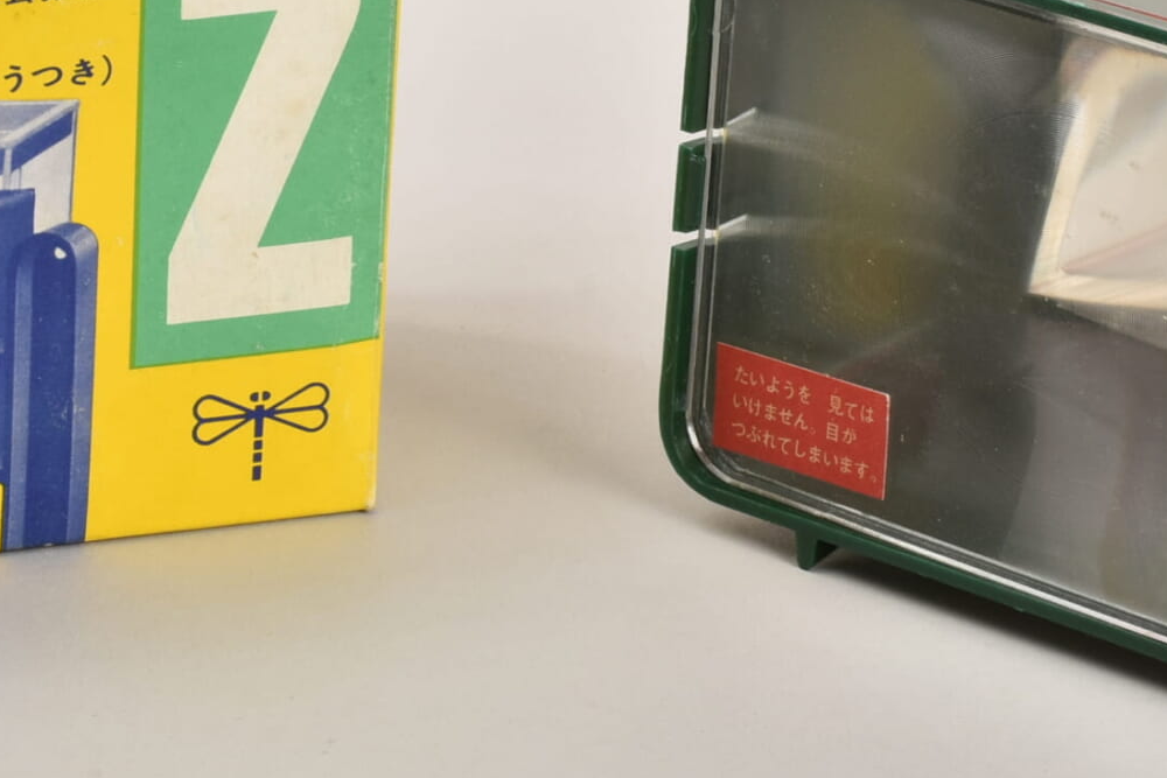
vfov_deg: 5.8
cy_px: 143
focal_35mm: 238
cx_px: 471
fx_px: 7716
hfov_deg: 8.6
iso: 200
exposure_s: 1/60
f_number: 14
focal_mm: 62
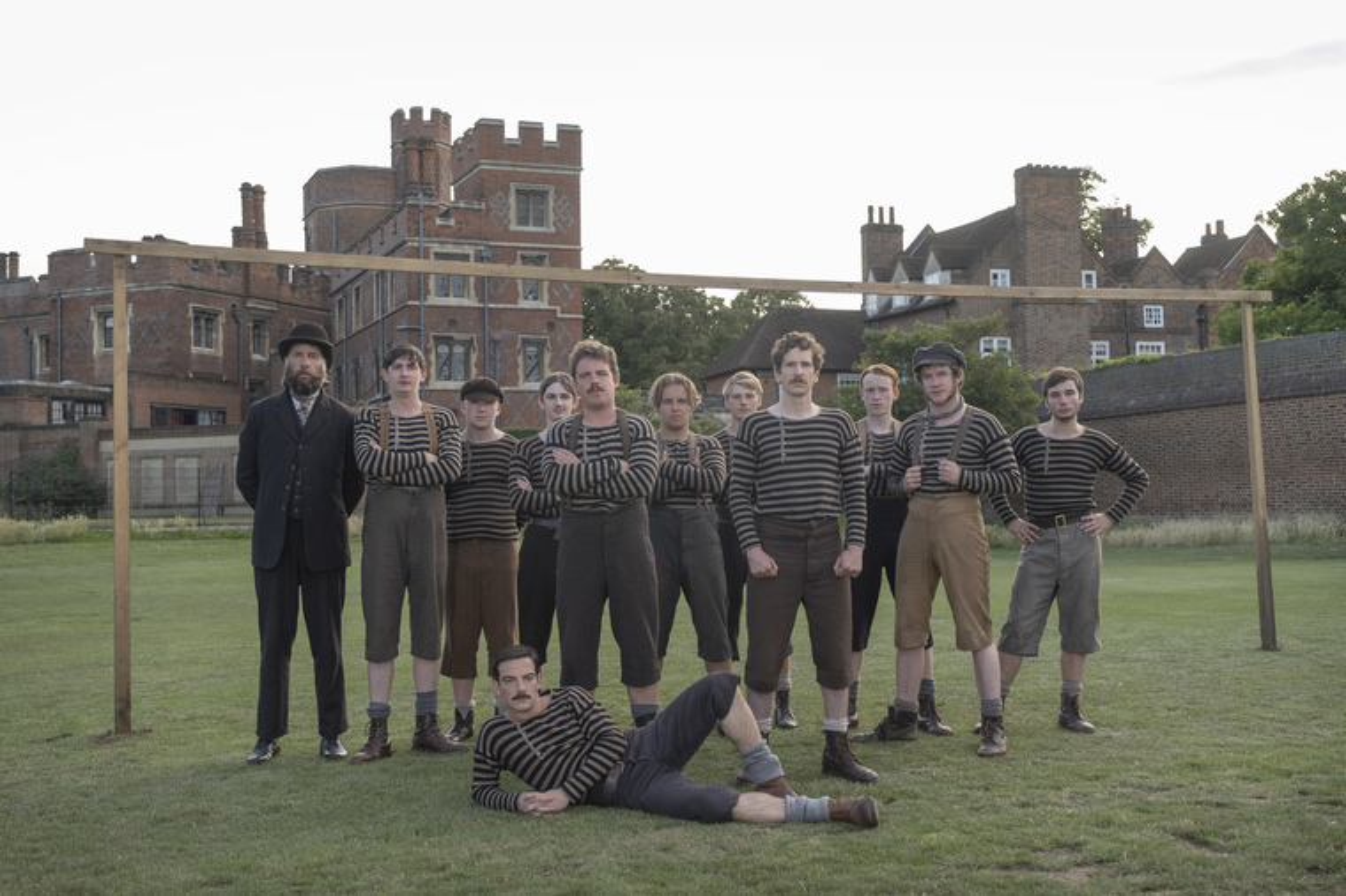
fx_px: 1495
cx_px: 673
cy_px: 448
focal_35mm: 40
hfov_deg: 48.5
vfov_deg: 33.4
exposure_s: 1/200
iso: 250
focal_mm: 26.6
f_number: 2.8
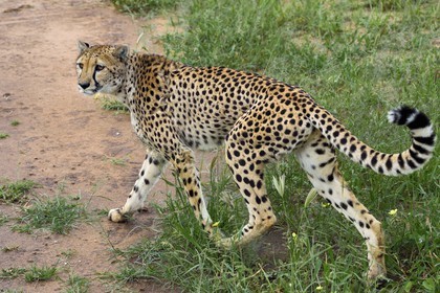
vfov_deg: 11.8
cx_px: 220
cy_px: 146
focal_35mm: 116
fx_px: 1418
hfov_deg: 17.6
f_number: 6.3
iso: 800
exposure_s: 1/1600
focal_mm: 116
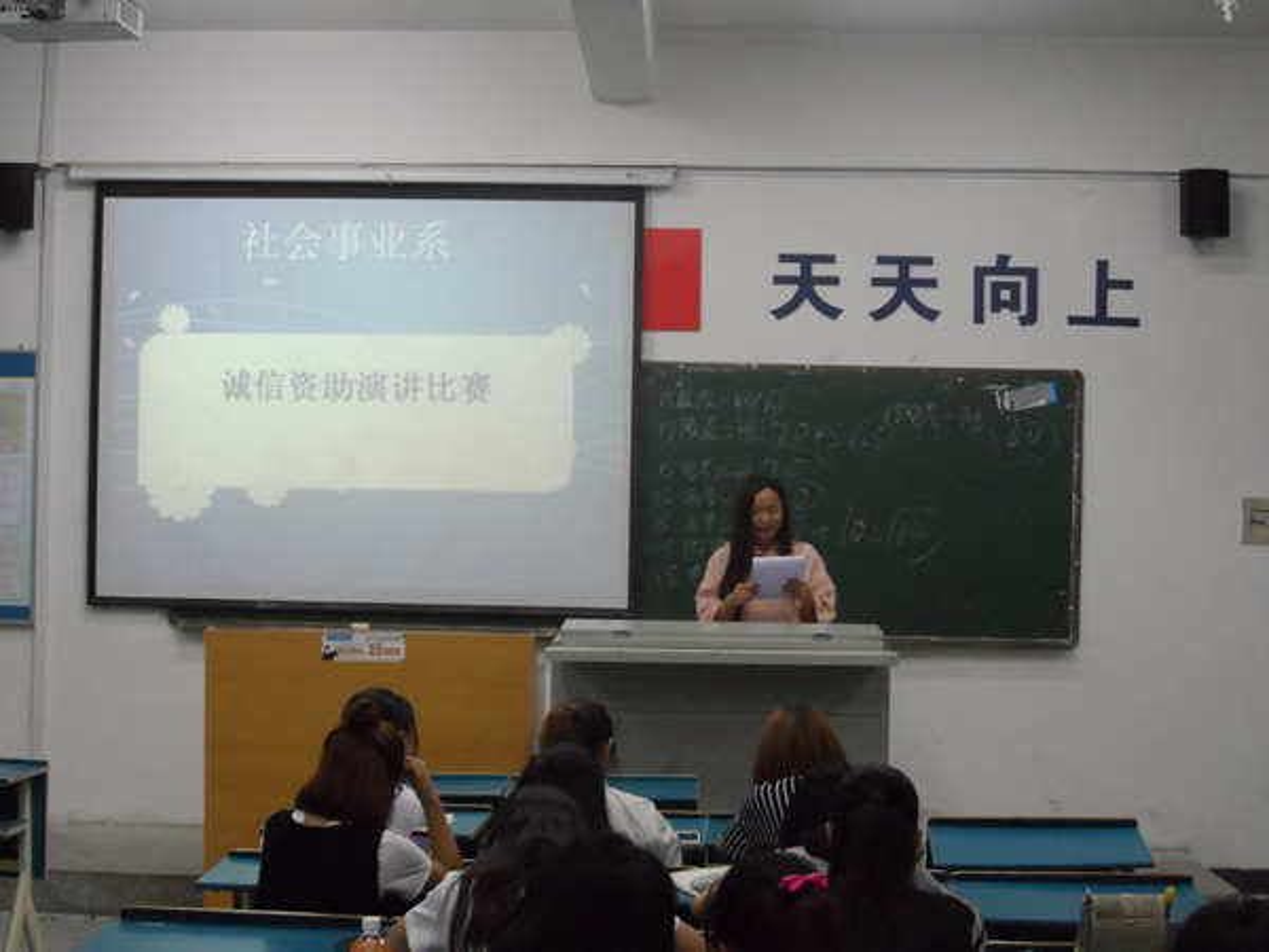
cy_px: 476
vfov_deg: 23.7
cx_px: 634
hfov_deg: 31.2
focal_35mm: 62
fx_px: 2273
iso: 640
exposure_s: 1/45
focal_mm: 10.2
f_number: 4.2
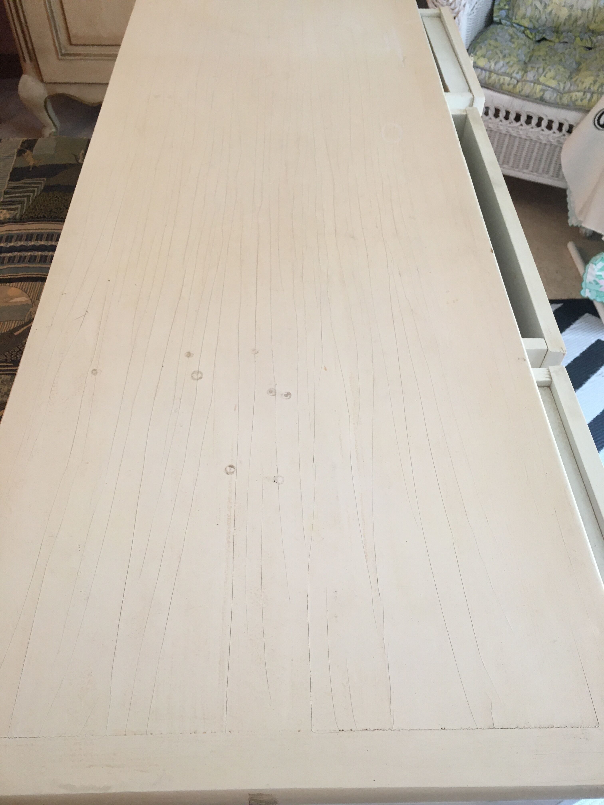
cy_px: 402
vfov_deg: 61.7
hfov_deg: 48.2
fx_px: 675
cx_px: 302
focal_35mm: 29
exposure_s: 1/30
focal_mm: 4.15
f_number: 2.2
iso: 64
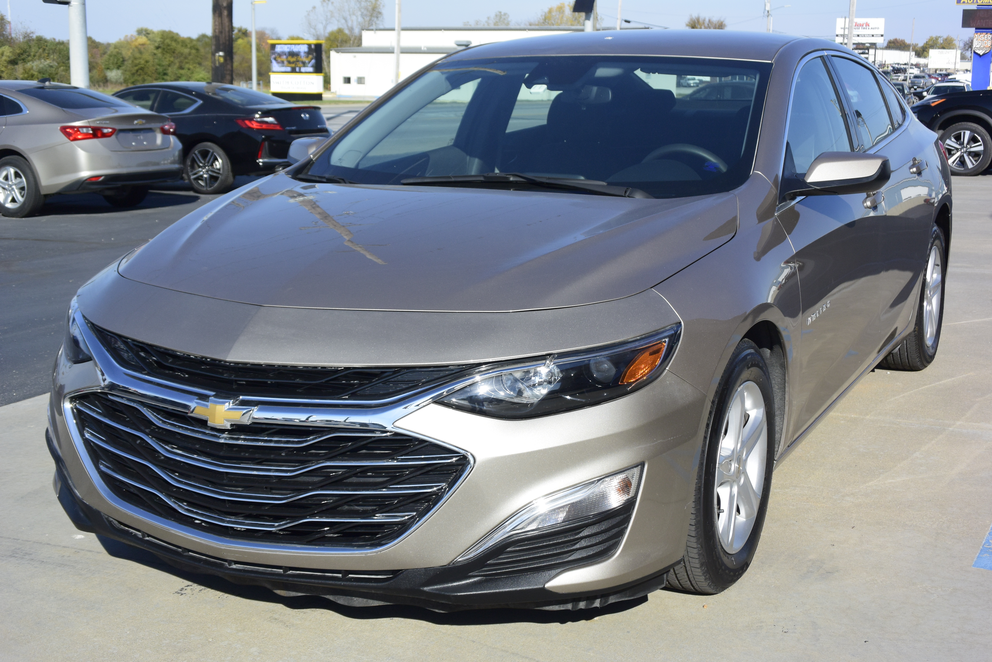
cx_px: 496
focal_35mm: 47
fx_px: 1295
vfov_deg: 28.6
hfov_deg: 41.9
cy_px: 331
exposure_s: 1/800
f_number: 5
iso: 160
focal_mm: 17.6
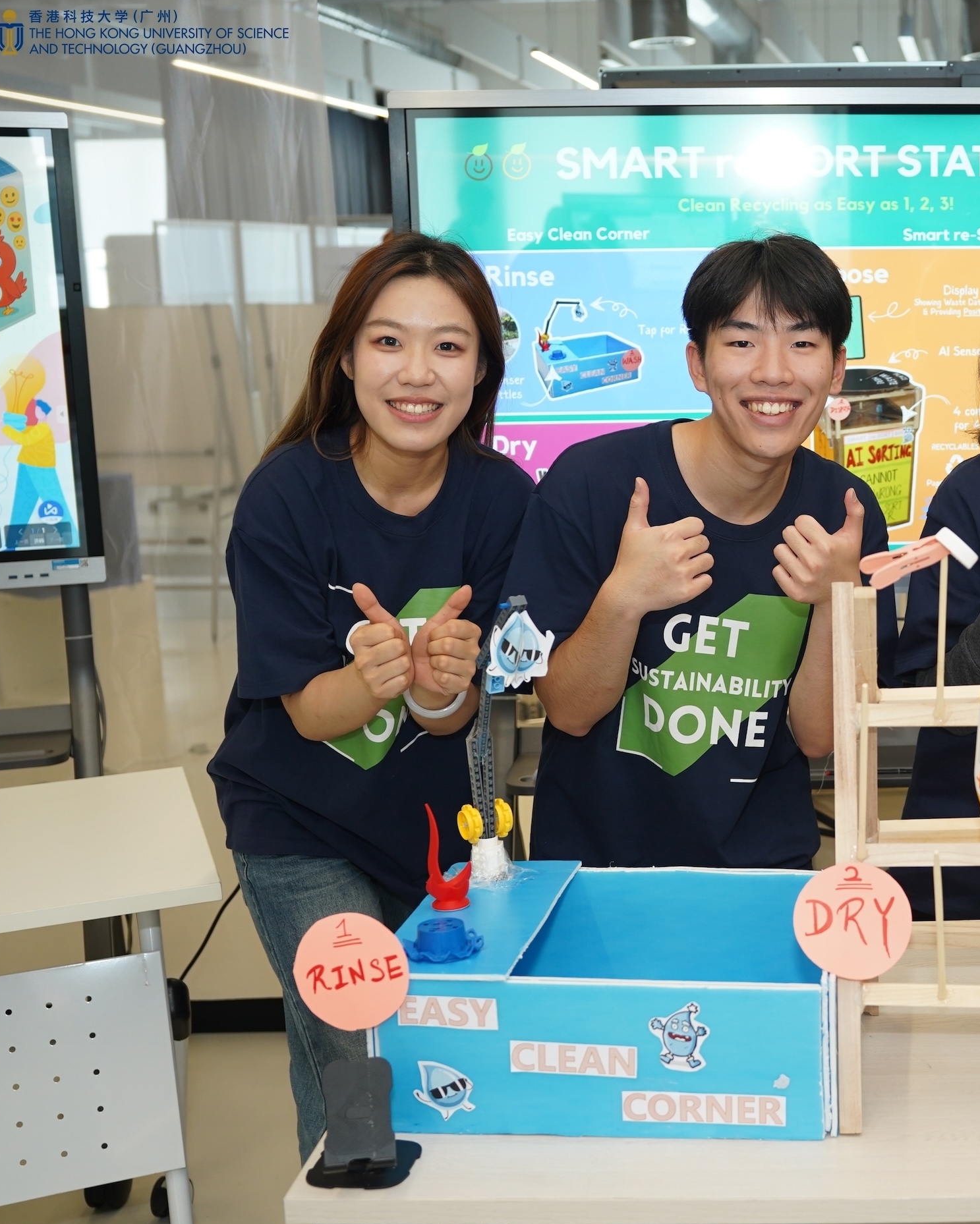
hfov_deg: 28.8
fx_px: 1812
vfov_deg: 37.3
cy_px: 615
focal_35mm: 50
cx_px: 915
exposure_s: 1/160
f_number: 3.5
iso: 800
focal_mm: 33
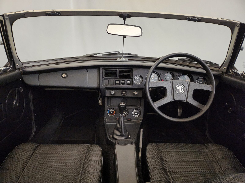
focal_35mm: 24
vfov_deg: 56.8
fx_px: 170
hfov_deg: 71.6
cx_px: 122
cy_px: 92
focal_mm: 5
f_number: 1.8
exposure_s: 1/25
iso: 1250
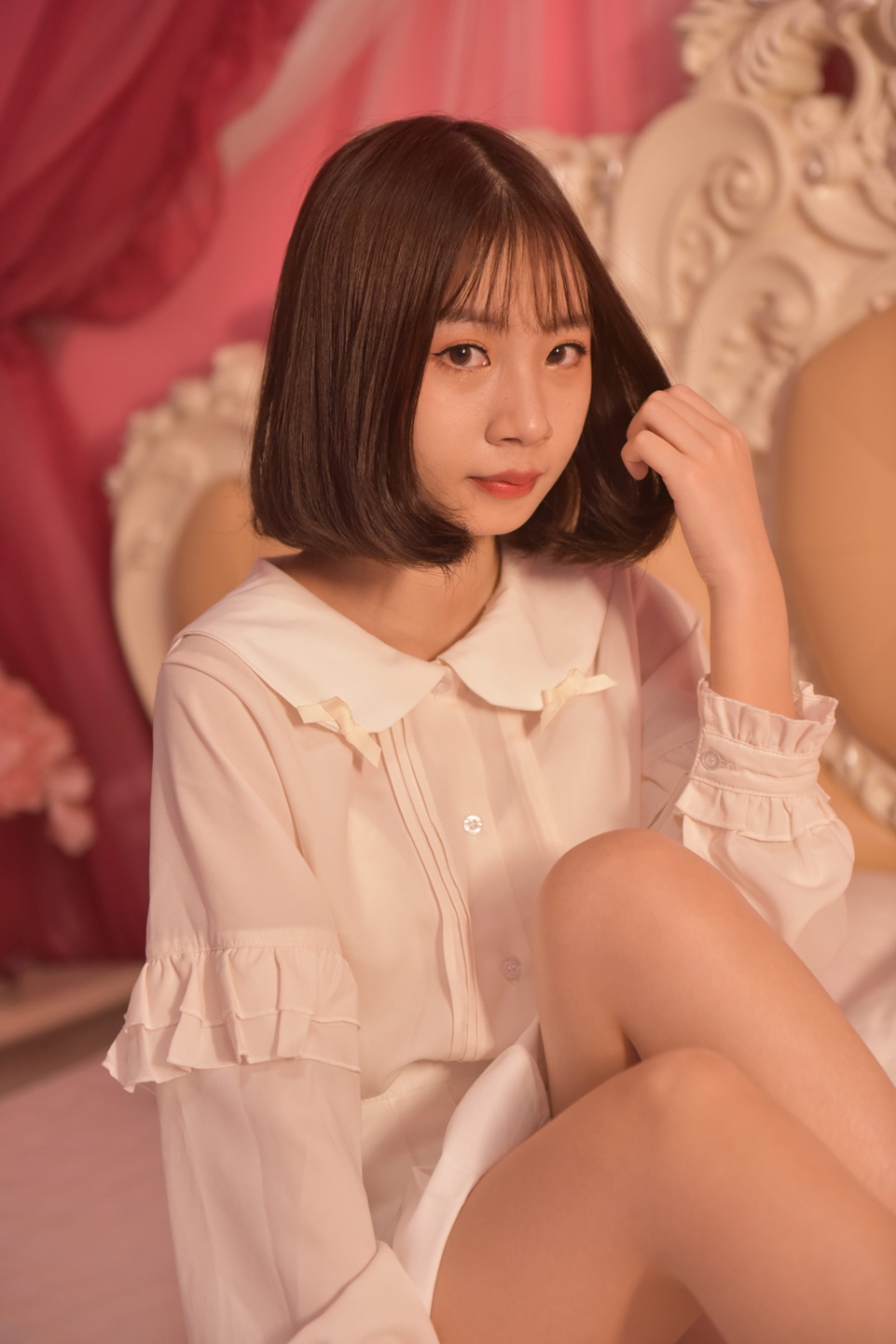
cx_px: 448
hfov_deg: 19.5
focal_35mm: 70
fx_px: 2611
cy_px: 672
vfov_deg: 28.8
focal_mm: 70
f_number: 2.8
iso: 1600
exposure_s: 1/80
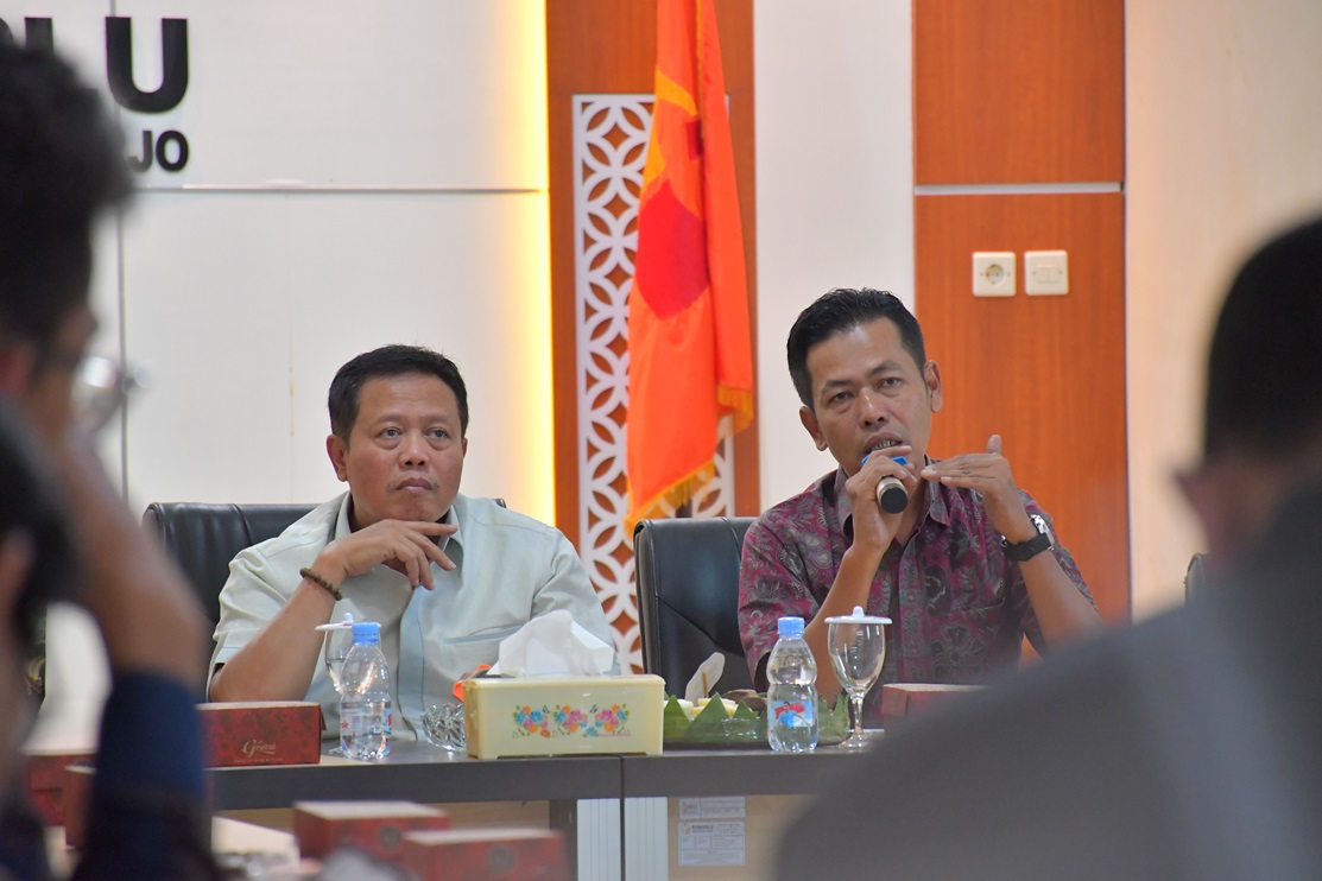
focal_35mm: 210
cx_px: 661
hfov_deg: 9.8
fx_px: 7711
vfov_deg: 6.5
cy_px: 440
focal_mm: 140
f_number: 5.6
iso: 2500
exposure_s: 1/50
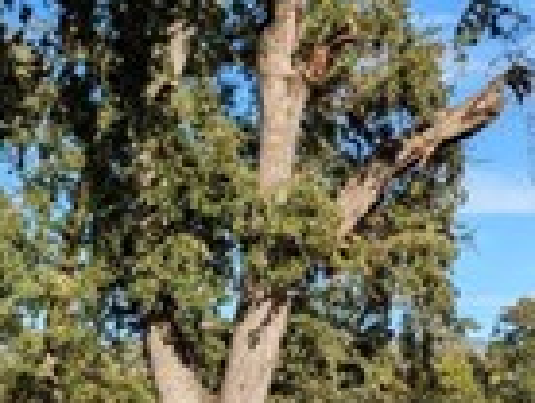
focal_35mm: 111
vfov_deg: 13.0
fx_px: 1719
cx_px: 47
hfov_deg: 17.4
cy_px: 517
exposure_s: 1/1037
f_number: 1.68
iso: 22
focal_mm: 6.9
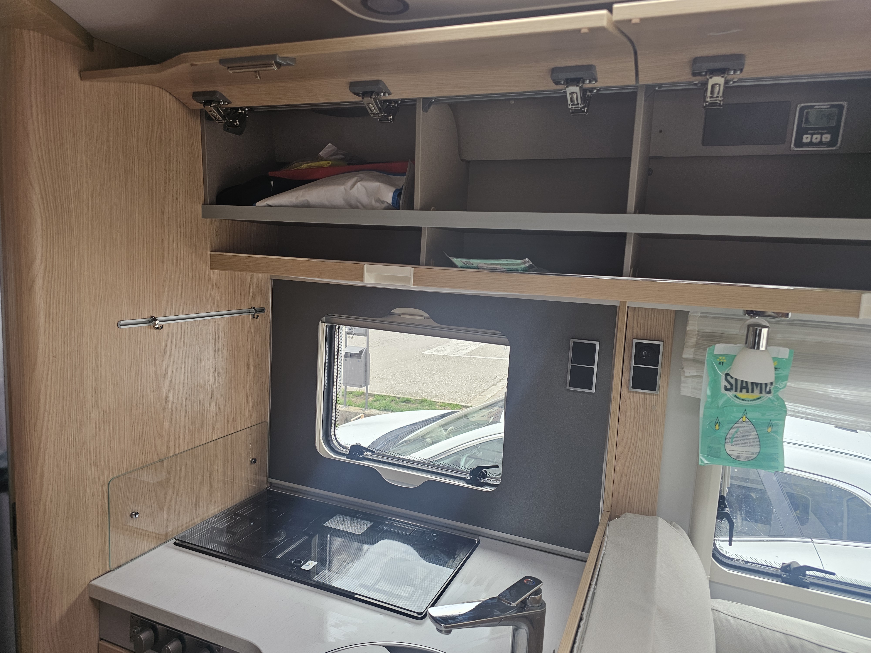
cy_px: 326
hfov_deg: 73.9
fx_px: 579
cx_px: 436
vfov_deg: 58.9
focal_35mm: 23
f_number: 1.7
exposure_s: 1/120
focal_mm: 6.3
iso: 100
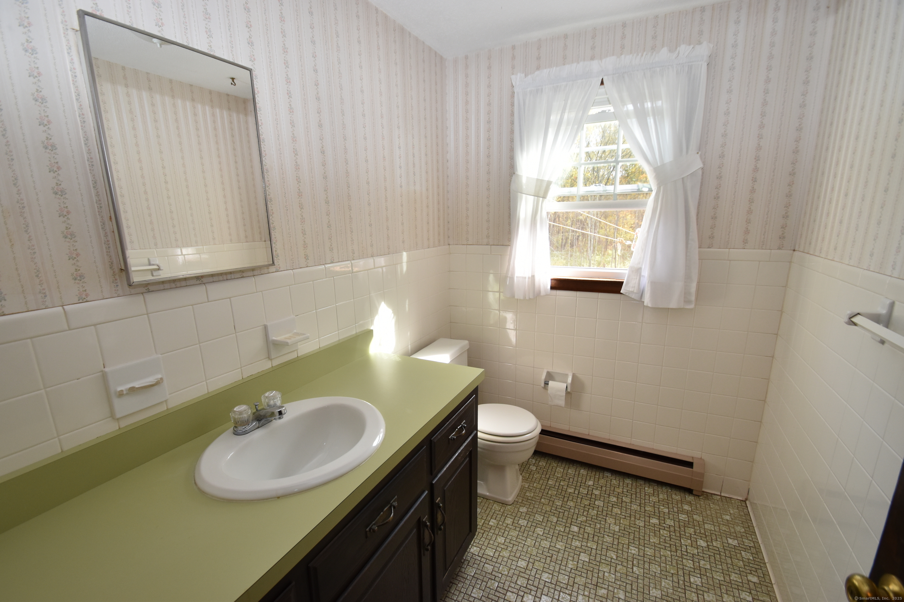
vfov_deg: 77.3
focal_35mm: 15
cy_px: 301
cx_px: 452
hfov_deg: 100.4
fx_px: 377
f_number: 5.6
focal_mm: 10
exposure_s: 1/125
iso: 450
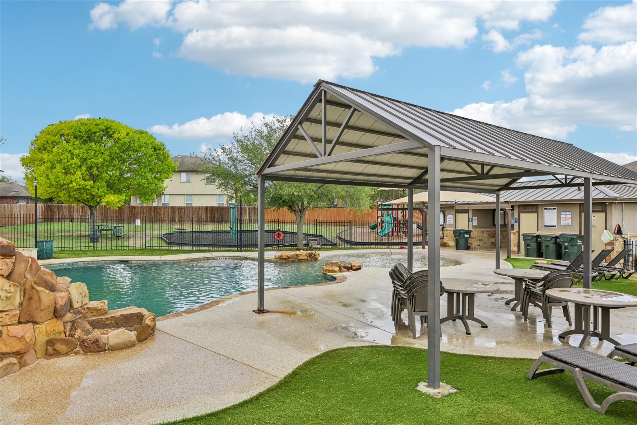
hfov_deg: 79.9
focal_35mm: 22
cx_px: 318
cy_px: 212
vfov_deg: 58.3
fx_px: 380
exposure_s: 1/250
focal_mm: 21.5
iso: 100
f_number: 6.7
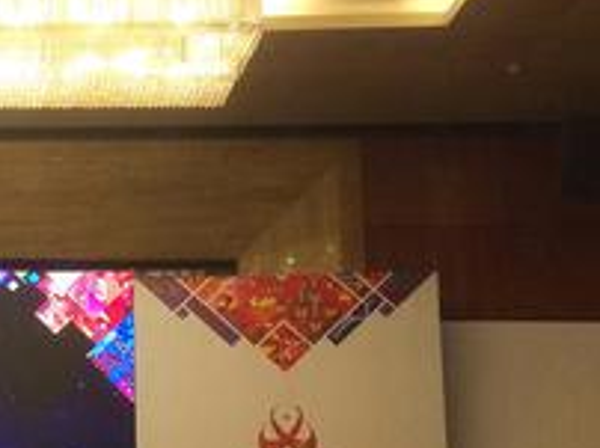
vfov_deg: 18.4
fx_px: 1368
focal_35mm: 79
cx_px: -190
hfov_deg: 22.1
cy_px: 389
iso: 64
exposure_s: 1/33
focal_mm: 4.15
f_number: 2.2
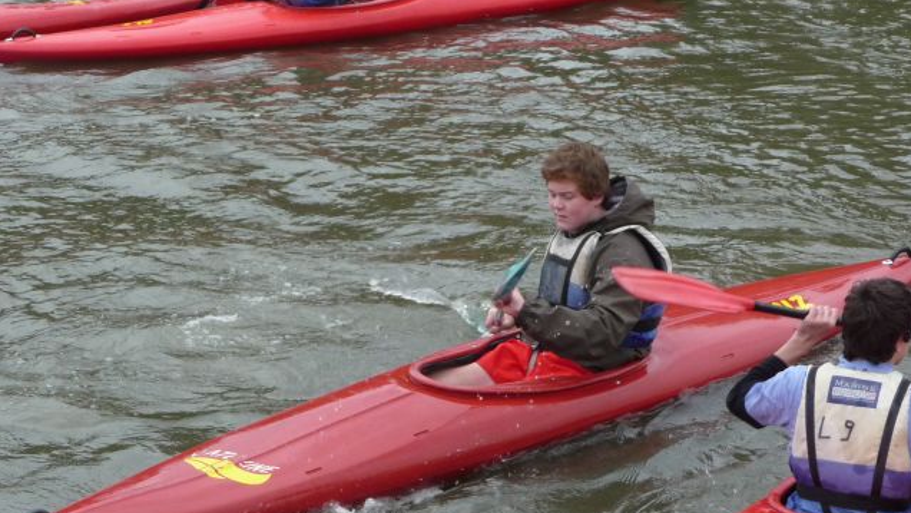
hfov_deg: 17.2
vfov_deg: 9.7
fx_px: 3020
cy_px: 248
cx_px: 457
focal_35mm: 125
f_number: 4.7
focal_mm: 14.2
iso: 200
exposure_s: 1/160
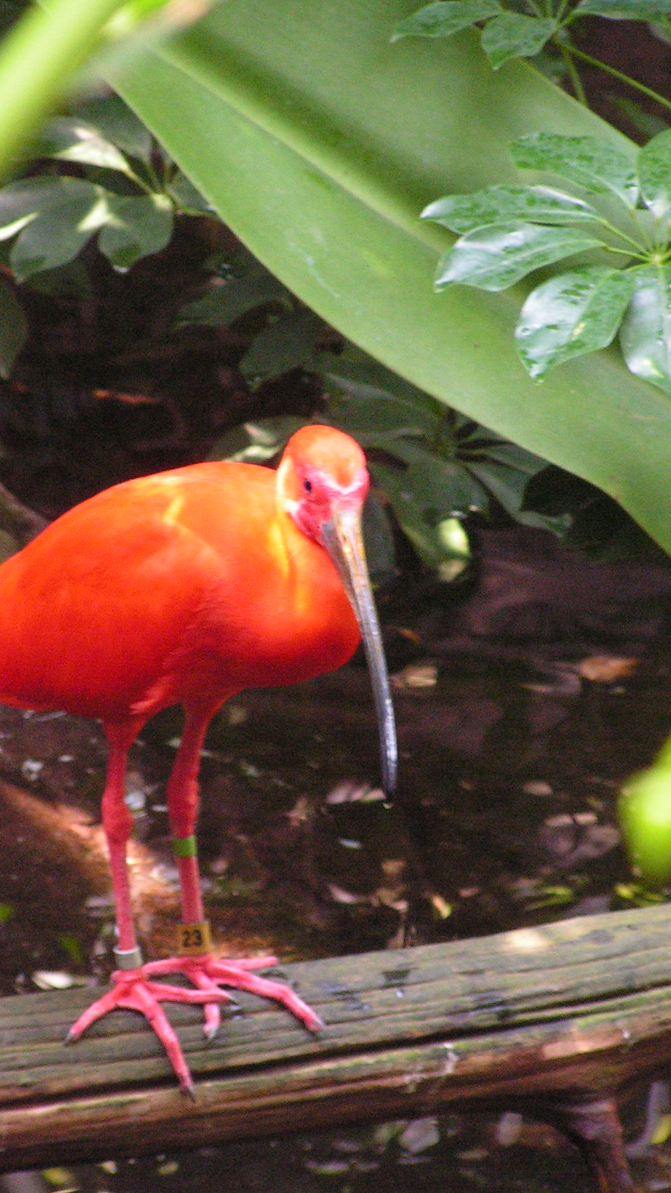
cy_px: 598
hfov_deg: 3.5
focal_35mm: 350
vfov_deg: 6.2
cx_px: 301
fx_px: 11067
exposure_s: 1/50
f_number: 3.2
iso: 200
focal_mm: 39.8
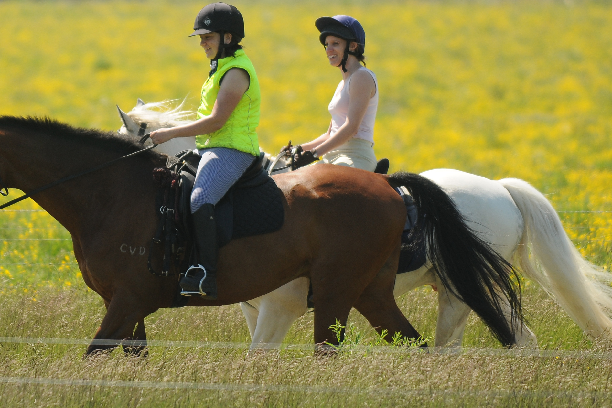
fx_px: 7275
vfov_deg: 3.2
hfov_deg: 4.8
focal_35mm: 428
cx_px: 242
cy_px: 182
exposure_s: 1/2000
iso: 200
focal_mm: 200
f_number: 2.8
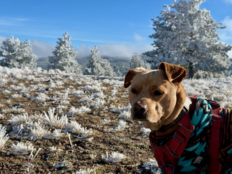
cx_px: 116
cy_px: 87
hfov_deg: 39.7
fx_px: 322
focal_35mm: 48
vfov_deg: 30.3
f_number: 1.78
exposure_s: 1/5848
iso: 64
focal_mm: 6.76
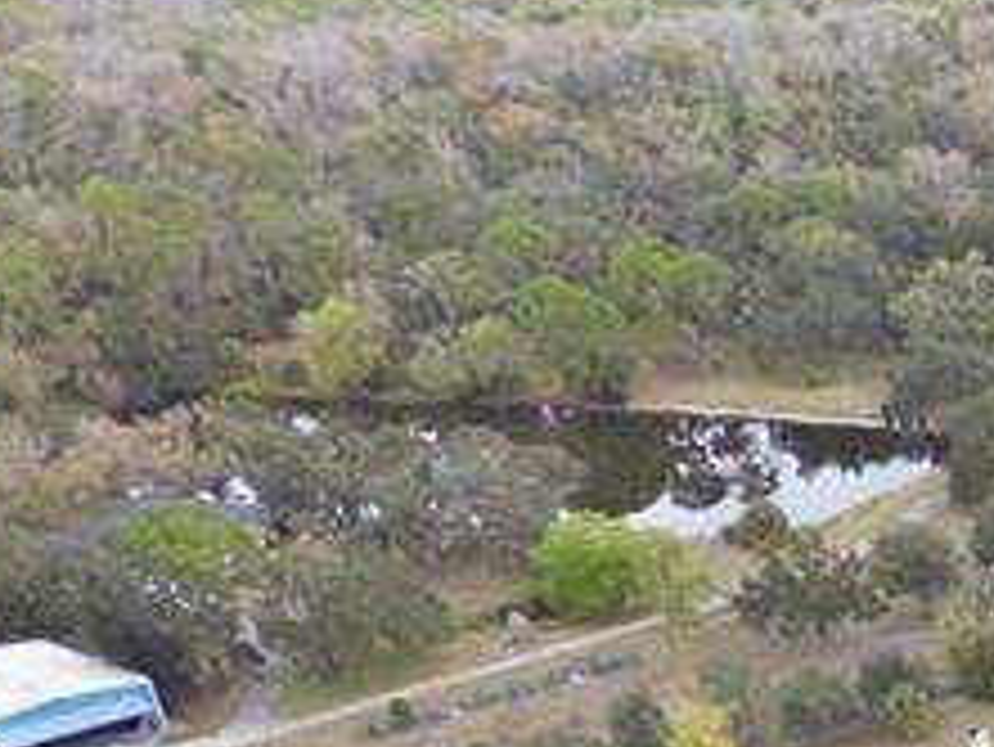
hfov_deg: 14.0
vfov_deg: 11.5
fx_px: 3189
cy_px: 1660
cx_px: 2168
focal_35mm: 111
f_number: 1.7
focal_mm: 6.7
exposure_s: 1/15
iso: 240
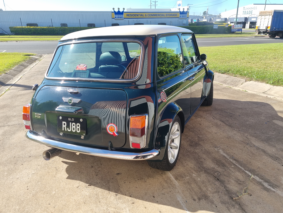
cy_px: 106
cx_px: 142
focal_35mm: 26
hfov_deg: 67.3
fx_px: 213
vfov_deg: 53.1
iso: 50
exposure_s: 1/1399
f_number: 1.8
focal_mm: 5.4
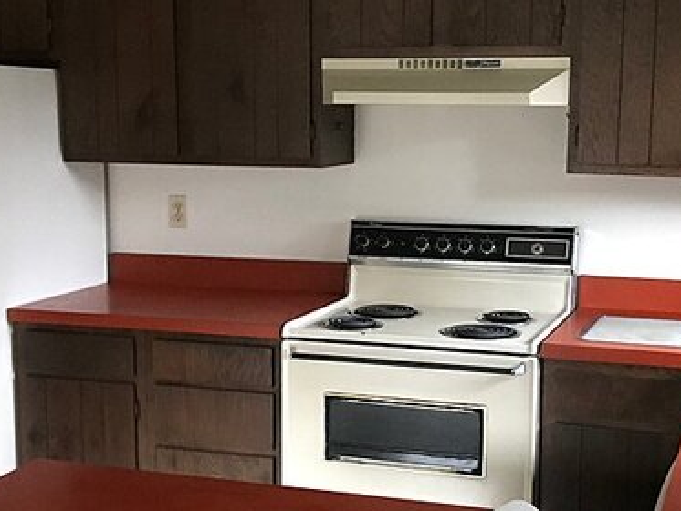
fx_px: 1181
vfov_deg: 24.4
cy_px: 299
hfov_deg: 32.1
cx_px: 387
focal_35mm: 60
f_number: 1.8
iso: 80
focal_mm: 3.99
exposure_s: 1/6
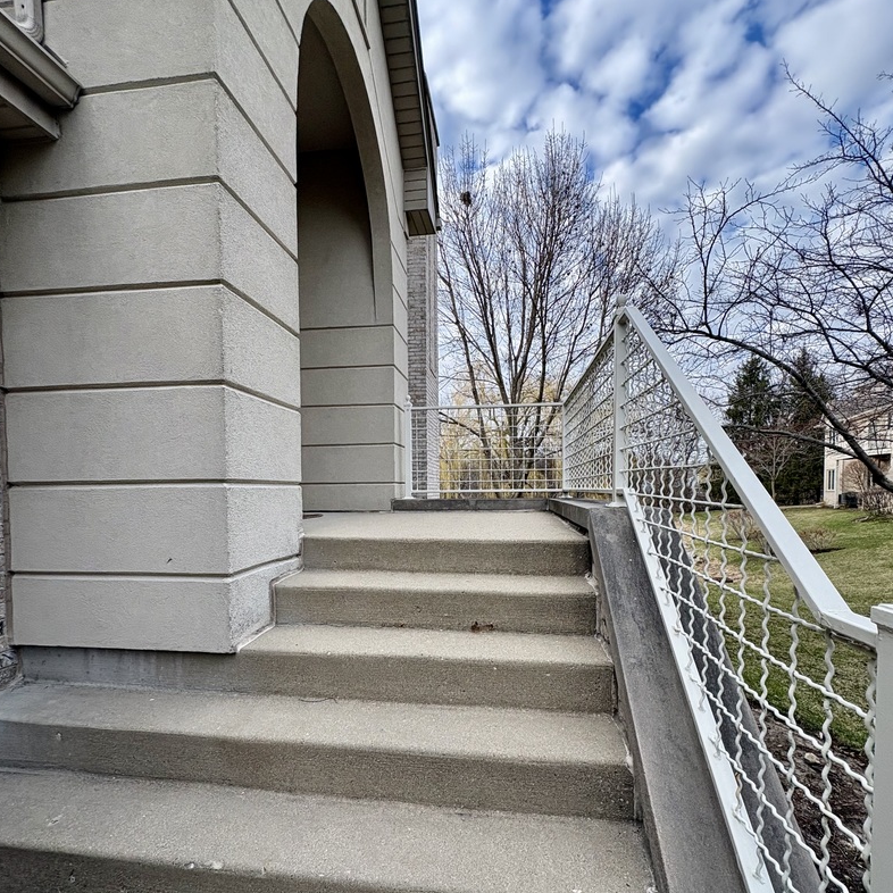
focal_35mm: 17
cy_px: 509
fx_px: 496
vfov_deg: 83.5
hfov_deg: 84.0
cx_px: 445
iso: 40
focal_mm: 2.22
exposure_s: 1/298
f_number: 2.2
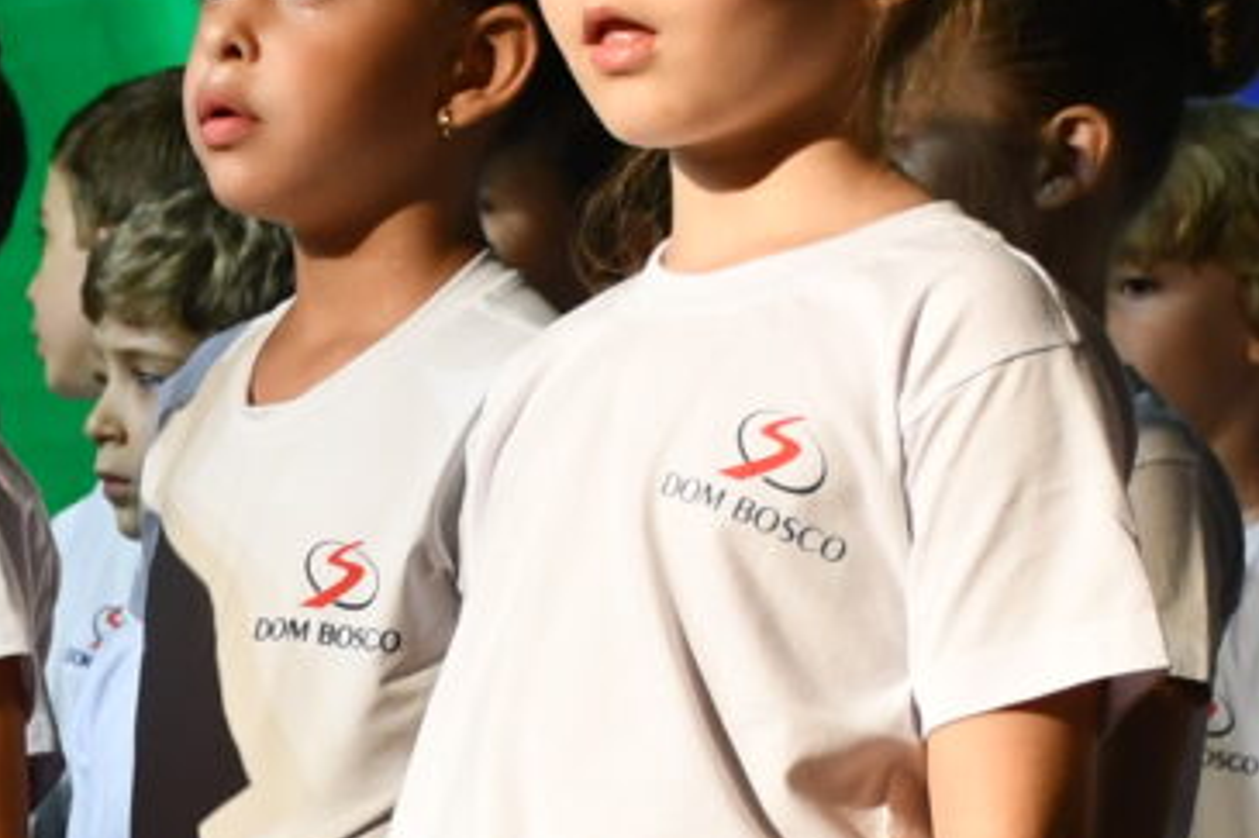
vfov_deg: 5.8
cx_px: -172
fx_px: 8284
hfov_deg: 8.6
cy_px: 945
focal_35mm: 237
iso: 800
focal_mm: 30
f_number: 4
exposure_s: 1/200
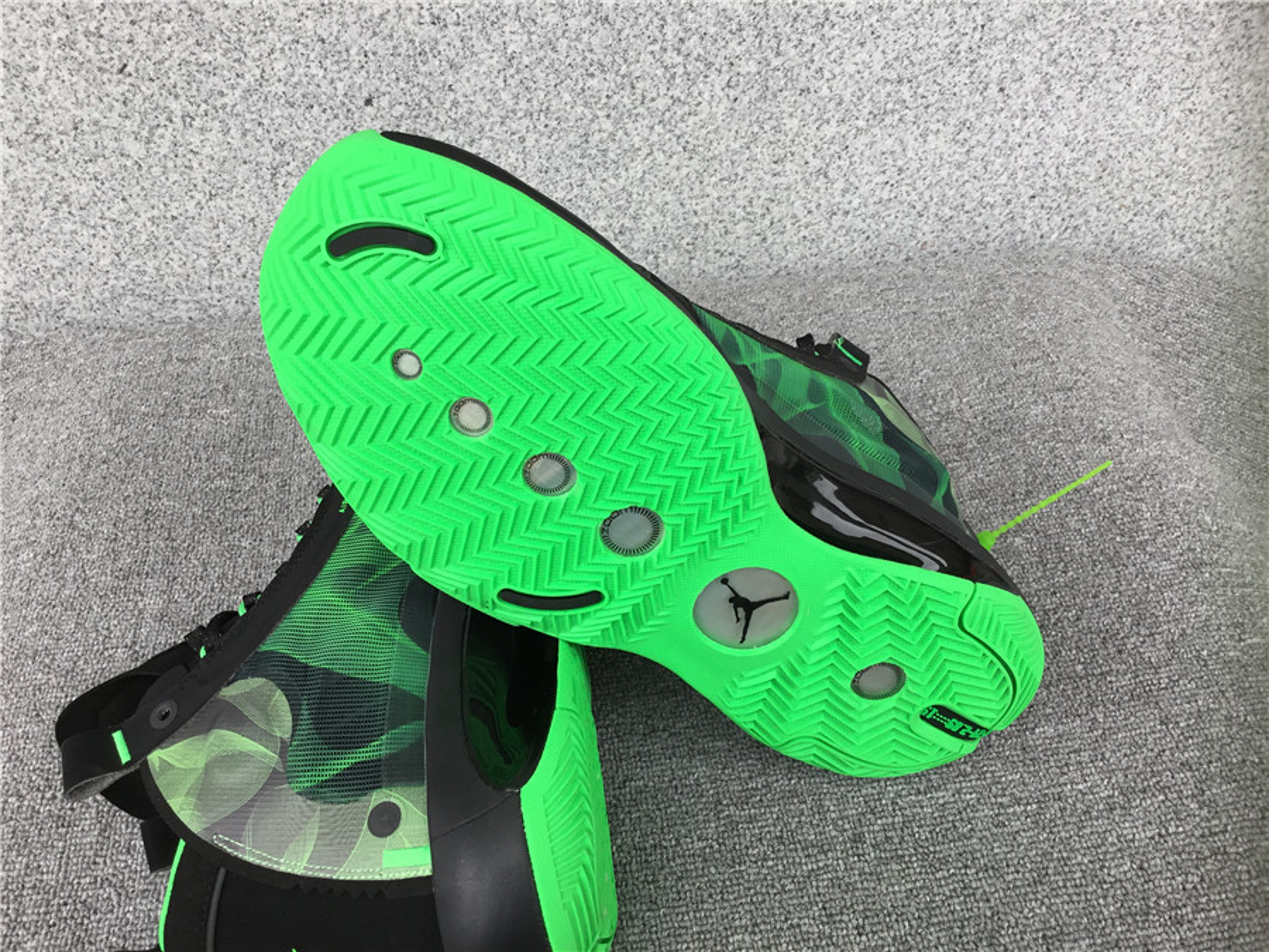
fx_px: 1136
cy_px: 476
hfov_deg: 58.4
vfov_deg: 45.4
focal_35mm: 31
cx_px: 634
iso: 25
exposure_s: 1/159
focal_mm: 3.3
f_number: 2.4
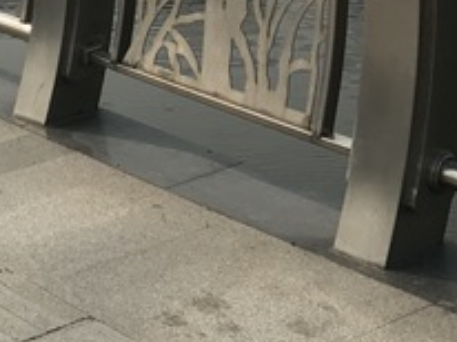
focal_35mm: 109
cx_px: 4
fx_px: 1437
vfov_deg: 13.1
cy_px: -109
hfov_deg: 17.7
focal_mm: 3.99
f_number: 1.8
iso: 20
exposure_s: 1/3546
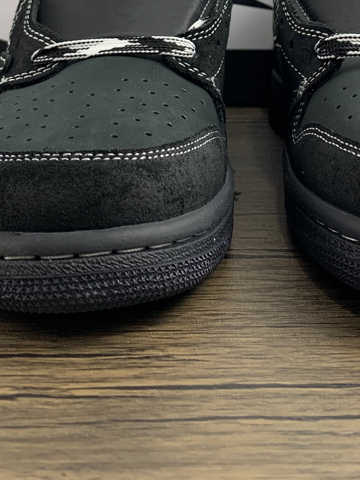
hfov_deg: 25.9
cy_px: -26
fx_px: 777
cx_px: 252
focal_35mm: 56
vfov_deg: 31.2
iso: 80
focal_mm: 4.25
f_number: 1.8
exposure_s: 1/121
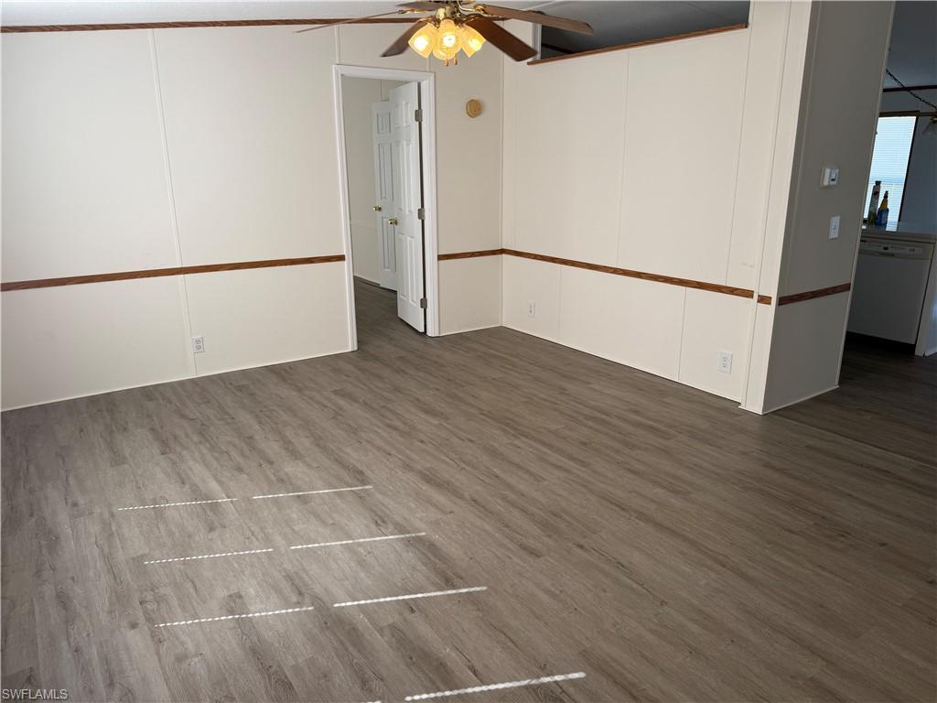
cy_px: 352
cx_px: 468
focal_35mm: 24
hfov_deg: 71.6
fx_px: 650
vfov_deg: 56.8
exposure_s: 1/120
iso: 64
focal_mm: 6.76
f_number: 1.78
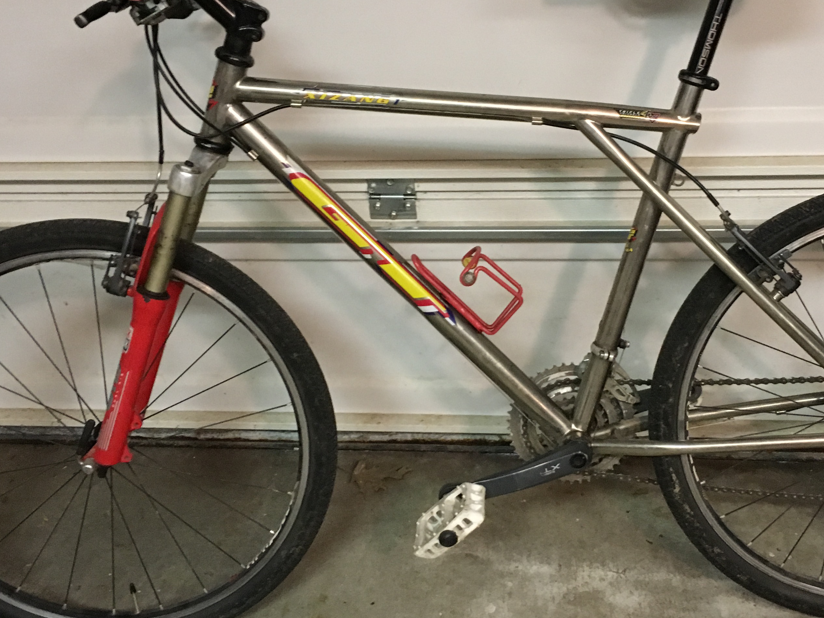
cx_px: 489
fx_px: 1095
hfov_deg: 41.1
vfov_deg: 31.5
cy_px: 313
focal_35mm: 46
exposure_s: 1/15
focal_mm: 4.15
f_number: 2.2
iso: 400
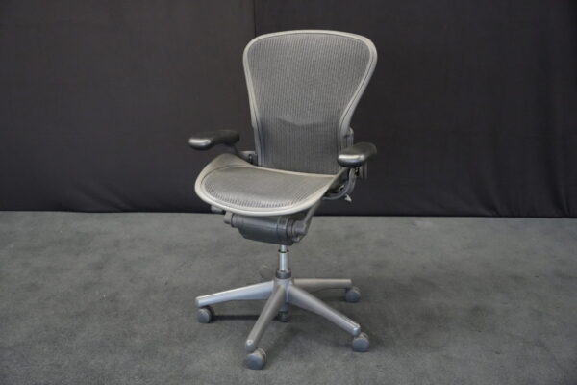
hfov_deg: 54.4
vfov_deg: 37.9
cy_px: 192
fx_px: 561
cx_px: 288
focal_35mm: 35
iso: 12800
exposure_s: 1/160
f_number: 4
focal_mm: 35
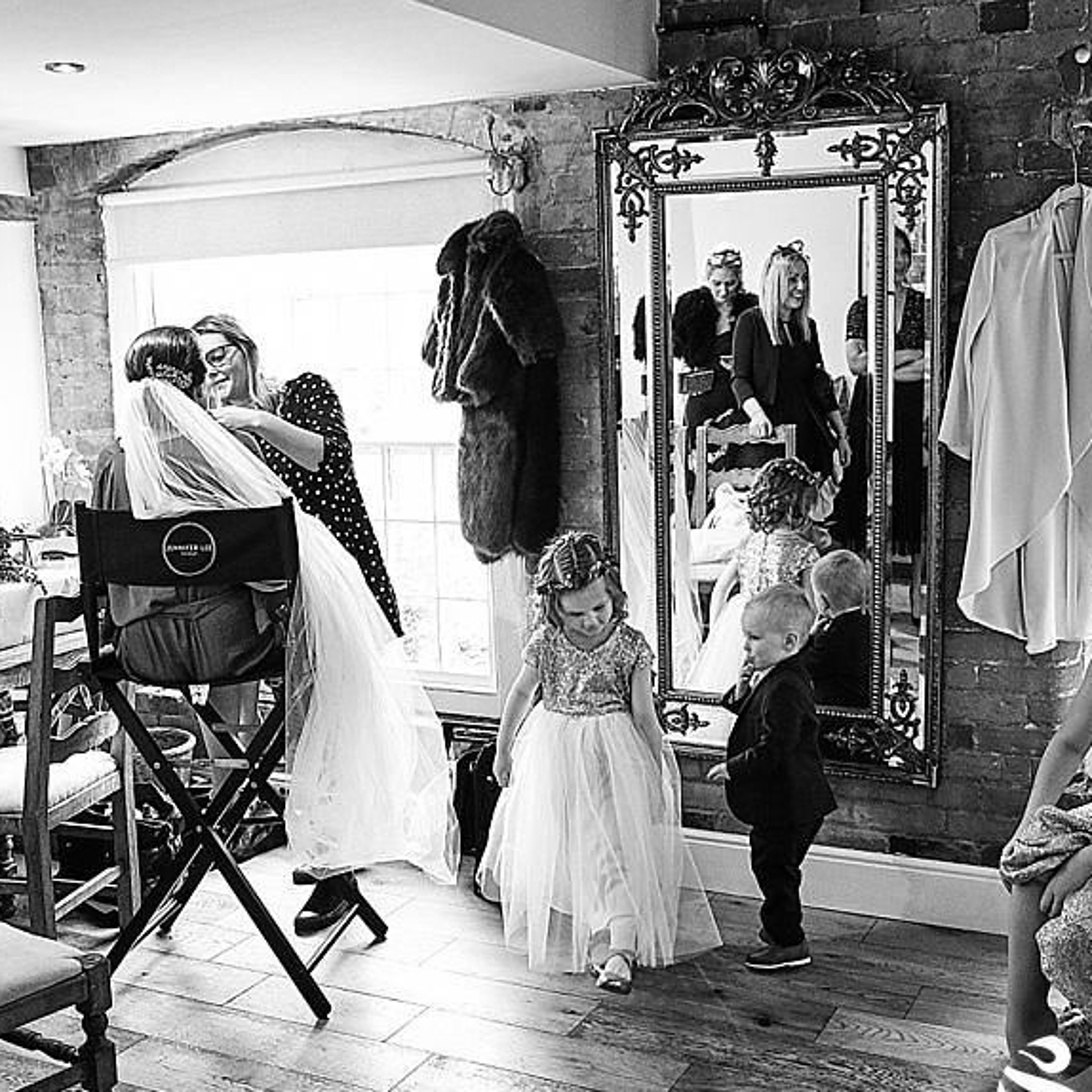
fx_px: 1428
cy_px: 542
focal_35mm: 40
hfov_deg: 41.9
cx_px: 533
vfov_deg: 41.9
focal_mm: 18
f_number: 2.8
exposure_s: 1/125
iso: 3200
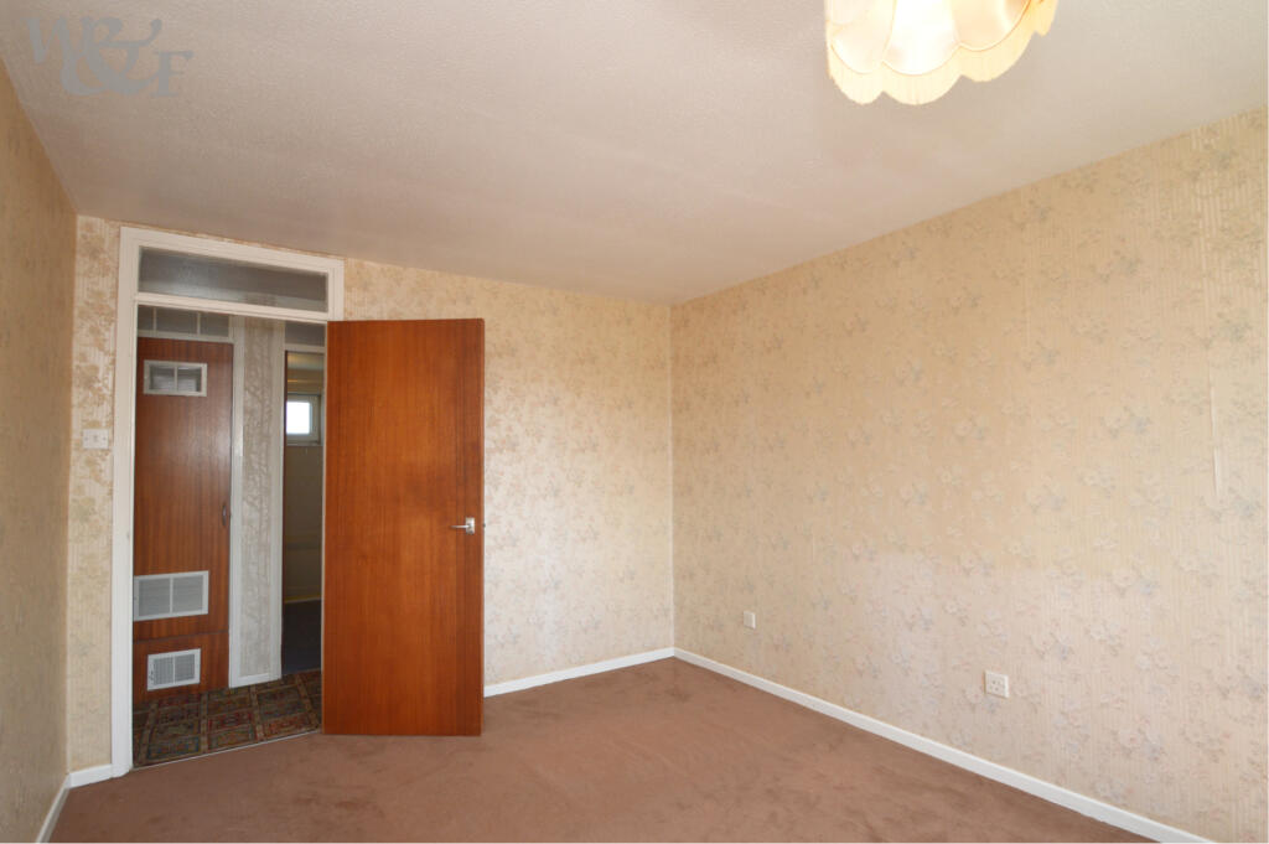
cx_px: 634
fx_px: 608
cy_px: 422
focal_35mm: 17
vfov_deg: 69.6
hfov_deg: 92.5
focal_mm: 11.5
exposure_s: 1/125
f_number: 5.6
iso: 360
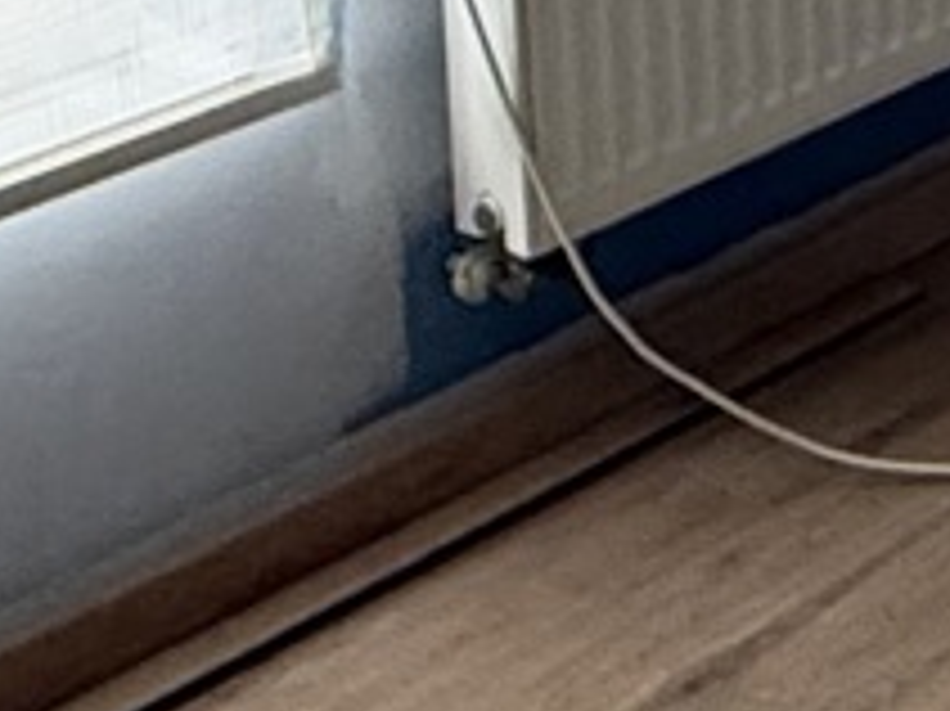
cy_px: -945
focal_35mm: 106
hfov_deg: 15.9
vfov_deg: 11.7
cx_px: 1688
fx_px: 2907
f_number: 2.2
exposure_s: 1/50
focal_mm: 2.22
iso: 400
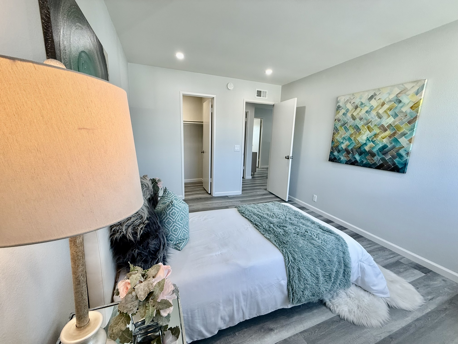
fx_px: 185
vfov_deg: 85.7
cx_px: 229
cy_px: 172
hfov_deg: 102.1
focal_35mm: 14
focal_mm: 2.22
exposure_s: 1/120
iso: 125
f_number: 2.2
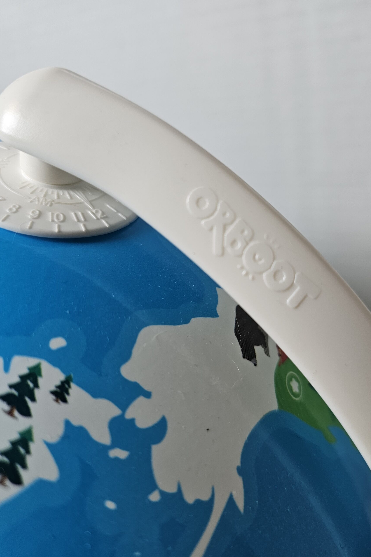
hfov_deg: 53.0
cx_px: 208
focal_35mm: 24
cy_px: 279
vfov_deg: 73.7
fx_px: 371
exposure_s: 1/120
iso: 100
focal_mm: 6.3
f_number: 1.7
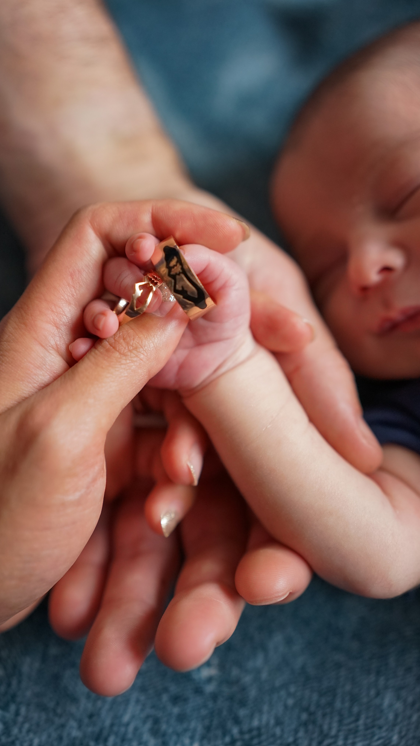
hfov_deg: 32.0
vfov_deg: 54.0
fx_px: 733
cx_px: 207
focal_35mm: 37
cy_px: 374
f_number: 2.2
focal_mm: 35
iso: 1250
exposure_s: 1/500
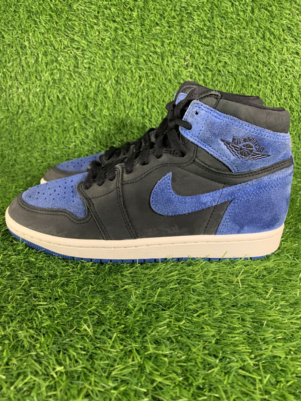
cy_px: 200
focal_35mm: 26
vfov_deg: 67.3
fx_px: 301
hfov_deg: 53.1
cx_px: 150
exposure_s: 1/48
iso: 400
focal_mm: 4.25
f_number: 1.8
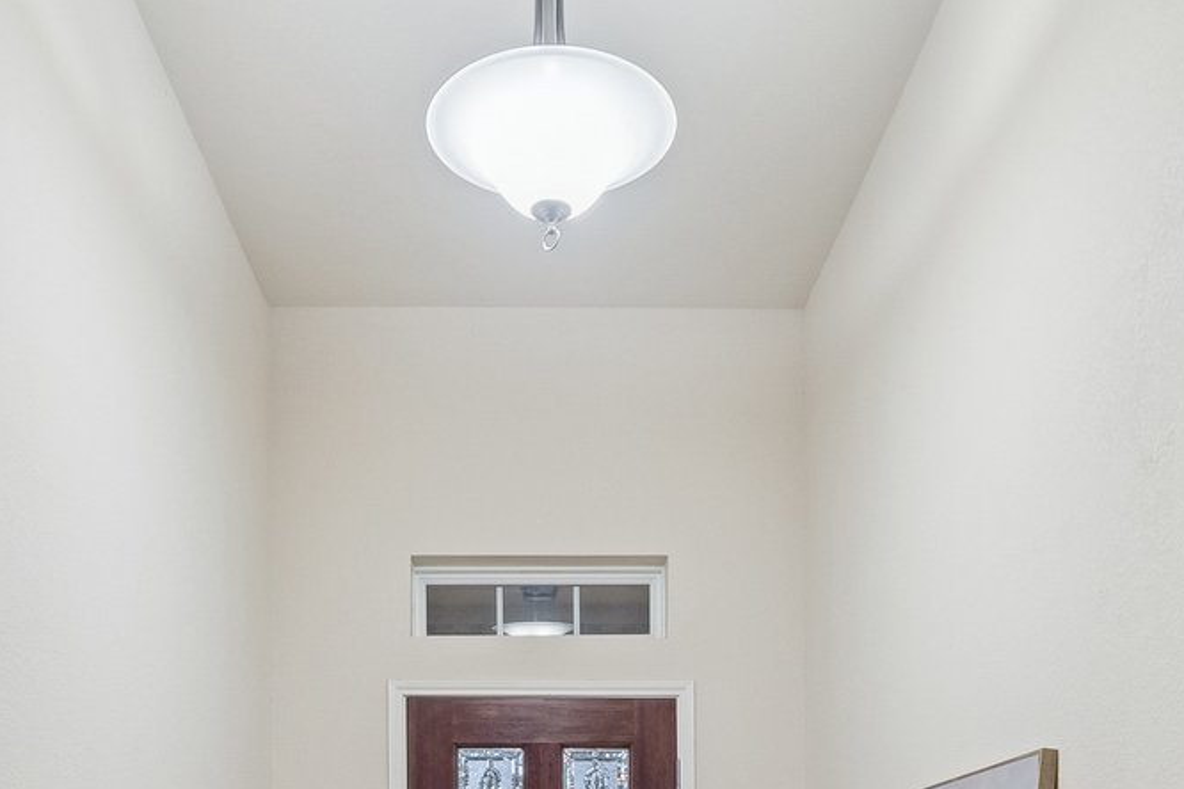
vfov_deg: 29.6
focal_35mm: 40
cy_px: 897
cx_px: 580
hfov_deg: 48.5
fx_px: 1315
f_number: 8
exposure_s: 1/13
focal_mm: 13
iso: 640
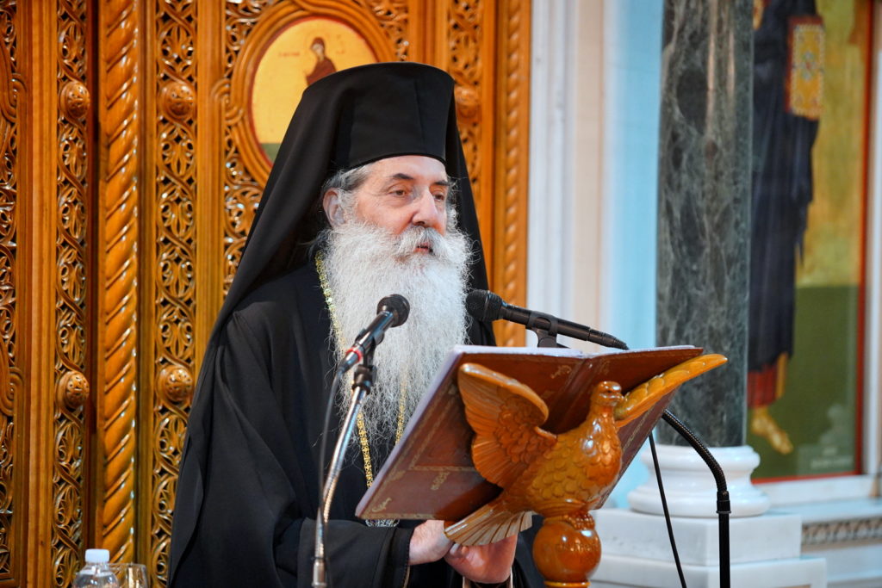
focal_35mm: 170
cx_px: 441
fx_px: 4165
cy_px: 294
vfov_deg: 8.1
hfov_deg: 12.1
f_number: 2.8
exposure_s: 1/250
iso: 2500
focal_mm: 170
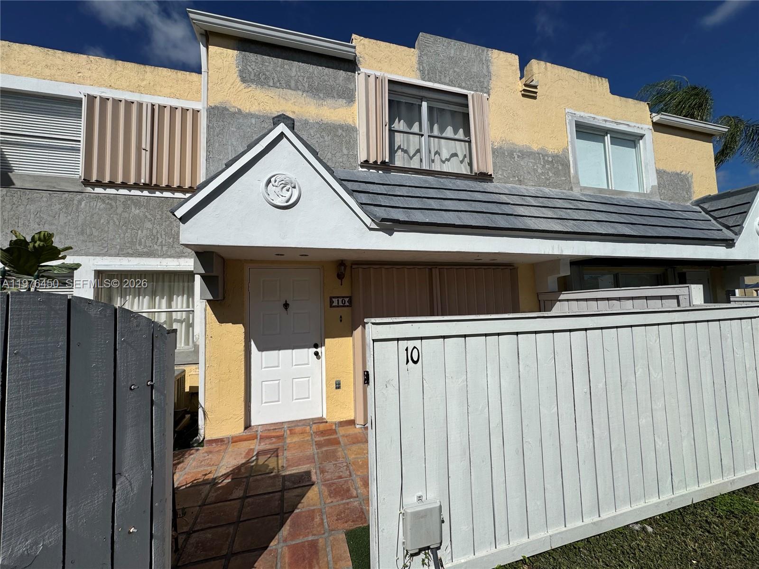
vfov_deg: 85.7
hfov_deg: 102.1
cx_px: 380
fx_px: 307
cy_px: 284
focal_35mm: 14
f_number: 2.2
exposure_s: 1/4367
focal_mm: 2.22
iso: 32
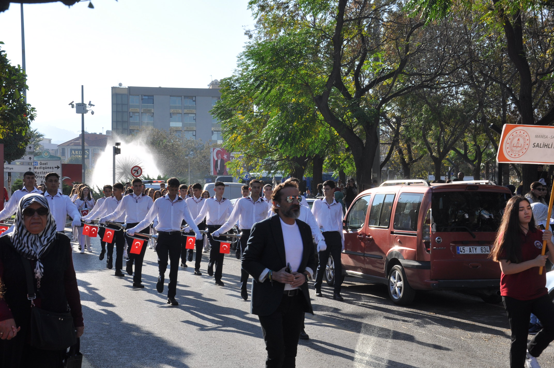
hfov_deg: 33.4
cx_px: 277
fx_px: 922
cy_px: 184
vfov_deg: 22.6
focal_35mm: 60
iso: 200
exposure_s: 1/160
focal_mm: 40
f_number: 13
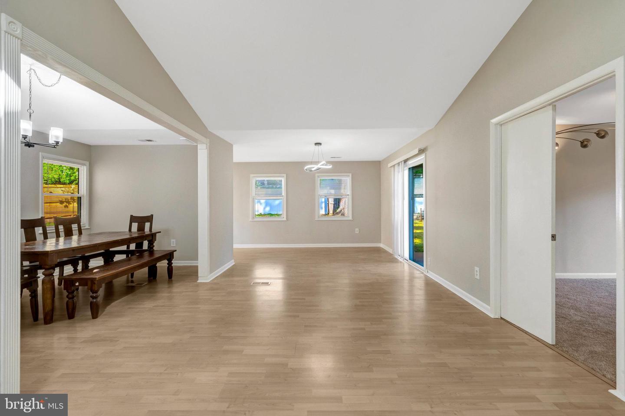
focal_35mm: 16
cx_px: 312
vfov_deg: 73.7
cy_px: 208
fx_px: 278
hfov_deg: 96.7
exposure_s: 1/100
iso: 1250
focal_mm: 16
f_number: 8
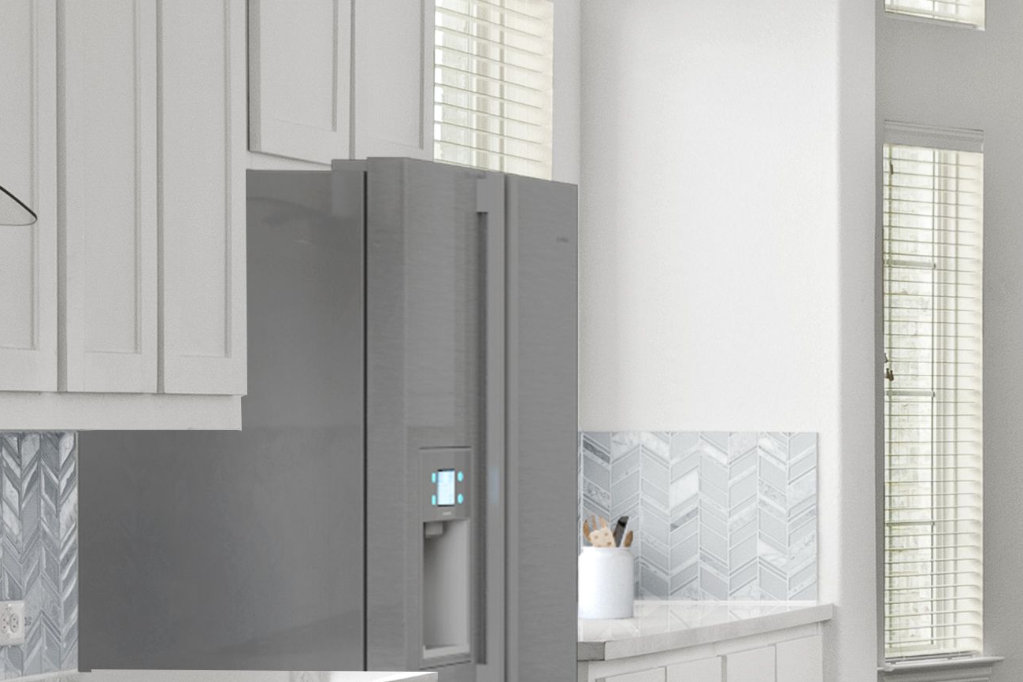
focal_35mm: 136
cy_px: 391
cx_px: 1937
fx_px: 3873
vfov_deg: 10.1
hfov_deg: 13.3
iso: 400
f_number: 9
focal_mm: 29.5
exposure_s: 1/13
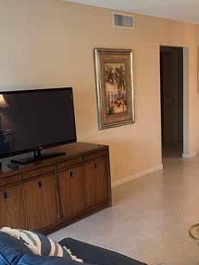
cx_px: 172
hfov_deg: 28.8
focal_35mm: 49
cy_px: 159
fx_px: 375
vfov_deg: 38.7
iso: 100
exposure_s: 1/60
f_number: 1.5
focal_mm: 5.7
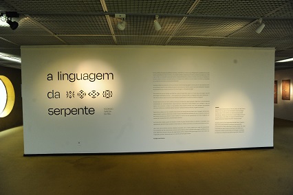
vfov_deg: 53.1
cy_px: 98
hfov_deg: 73.7
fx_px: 195
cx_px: 146
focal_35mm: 24
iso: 4000
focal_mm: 24
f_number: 5.6
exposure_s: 1/200
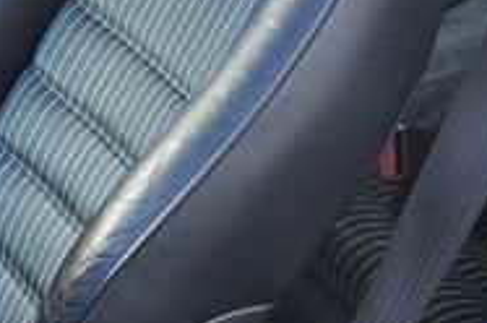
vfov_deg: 8.5
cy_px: 68
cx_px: -60
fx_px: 2161
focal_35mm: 160
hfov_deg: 12.6
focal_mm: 26
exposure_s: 1/80
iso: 500
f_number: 4.5
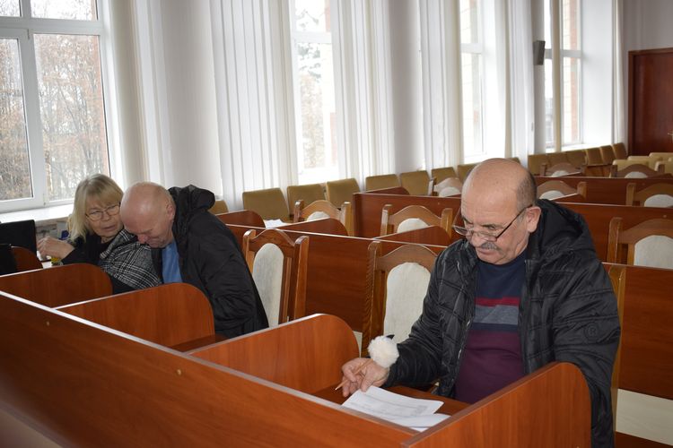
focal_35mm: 39
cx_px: 336
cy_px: 224
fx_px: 729
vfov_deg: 34.2
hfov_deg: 49.6
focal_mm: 26
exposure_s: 1/80
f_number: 4.5
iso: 800
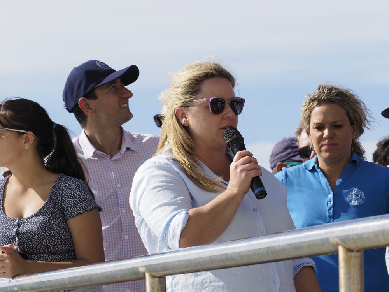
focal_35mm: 230
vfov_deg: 6.5
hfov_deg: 8.6
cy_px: 146
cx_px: 194
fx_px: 2585
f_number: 10
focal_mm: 115
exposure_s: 1/320
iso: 200
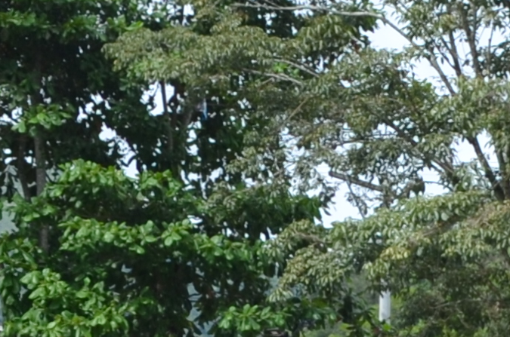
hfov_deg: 9.4
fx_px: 3096
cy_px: 806
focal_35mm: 219
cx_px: 410
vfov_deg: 6.0
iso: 160
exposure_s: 1/250
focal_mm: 20
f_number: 8
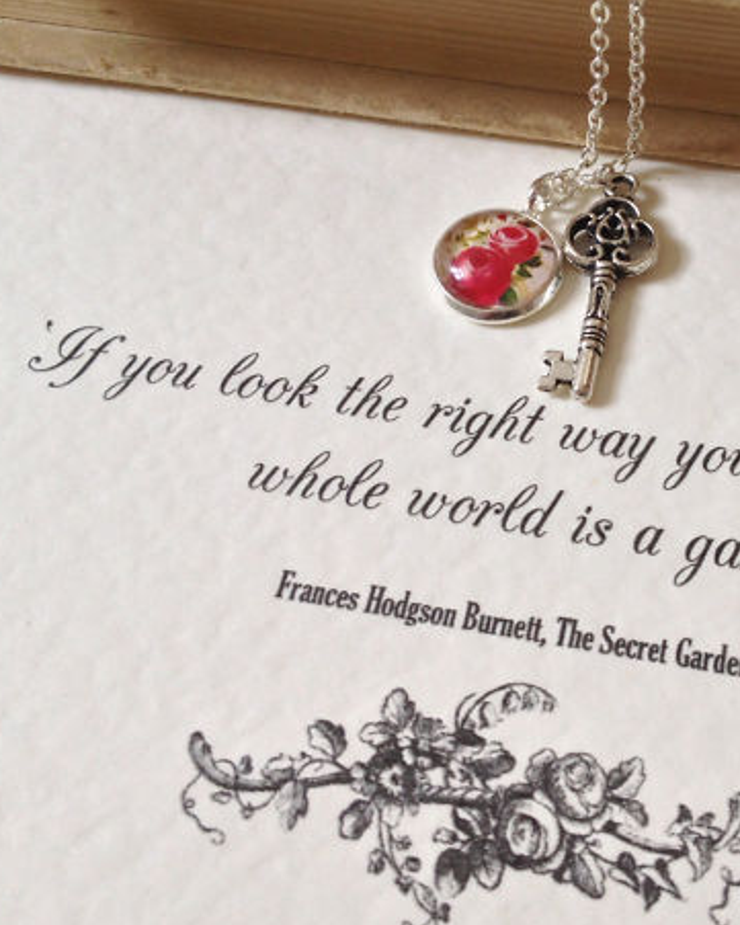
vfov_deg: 35.4
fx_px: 1450
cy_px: 454
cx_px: 605
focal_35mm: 53
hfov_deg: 28.0
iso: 64
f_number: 2.4
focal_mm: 4.28
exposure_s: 1/60
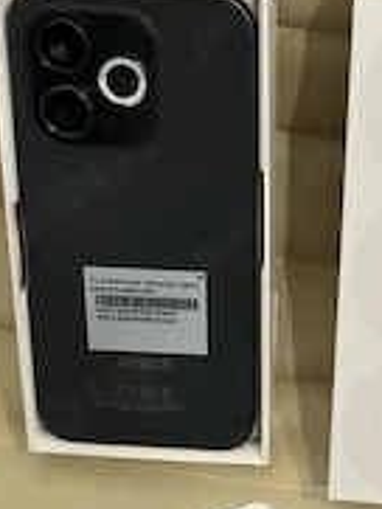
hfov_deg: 13.9
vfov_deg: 18.2
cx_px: 337
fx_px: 1558
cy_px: 456
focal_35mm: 106
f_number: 1.78
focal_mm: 6.76
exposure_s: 1/50
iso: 200
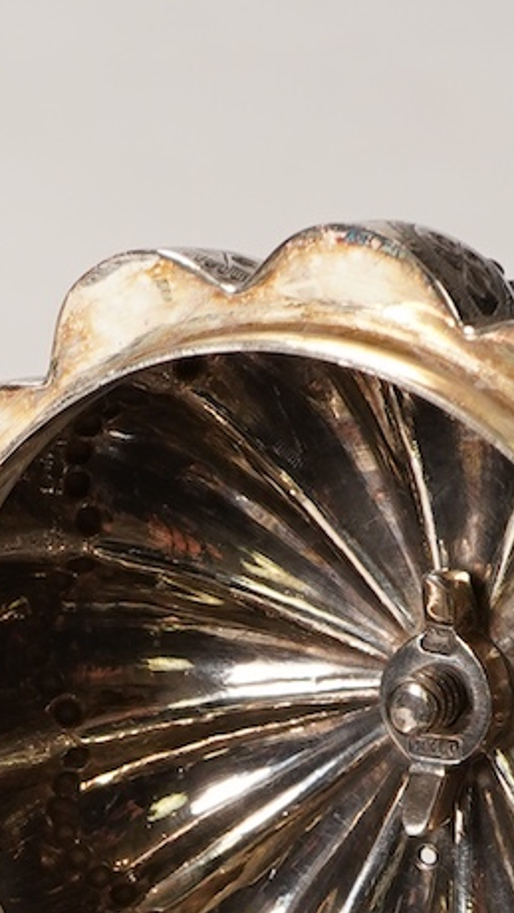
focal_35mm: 173
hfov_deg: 7.0
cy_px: 1519
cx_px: -86
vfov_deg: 11.7
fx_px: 4189
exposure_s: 1/125
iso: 400
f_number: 16
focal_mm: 30
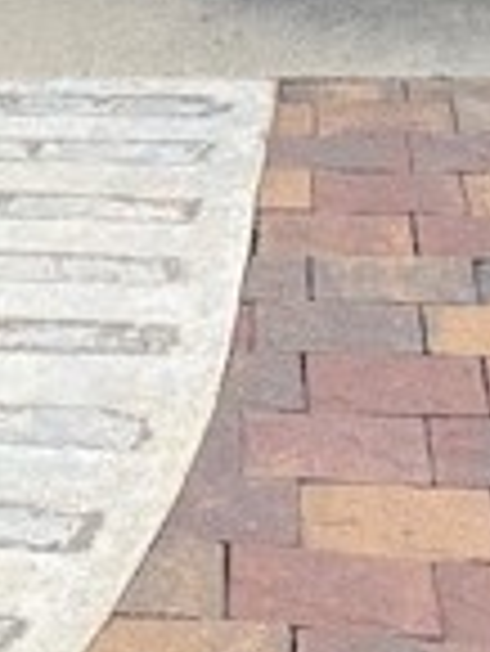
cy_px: -67
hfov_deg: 12.6
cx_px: -81
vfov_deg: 16.6
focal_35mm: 115
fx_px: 2167
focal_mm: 5.96
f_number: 1.6
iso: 64
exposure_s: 1/122
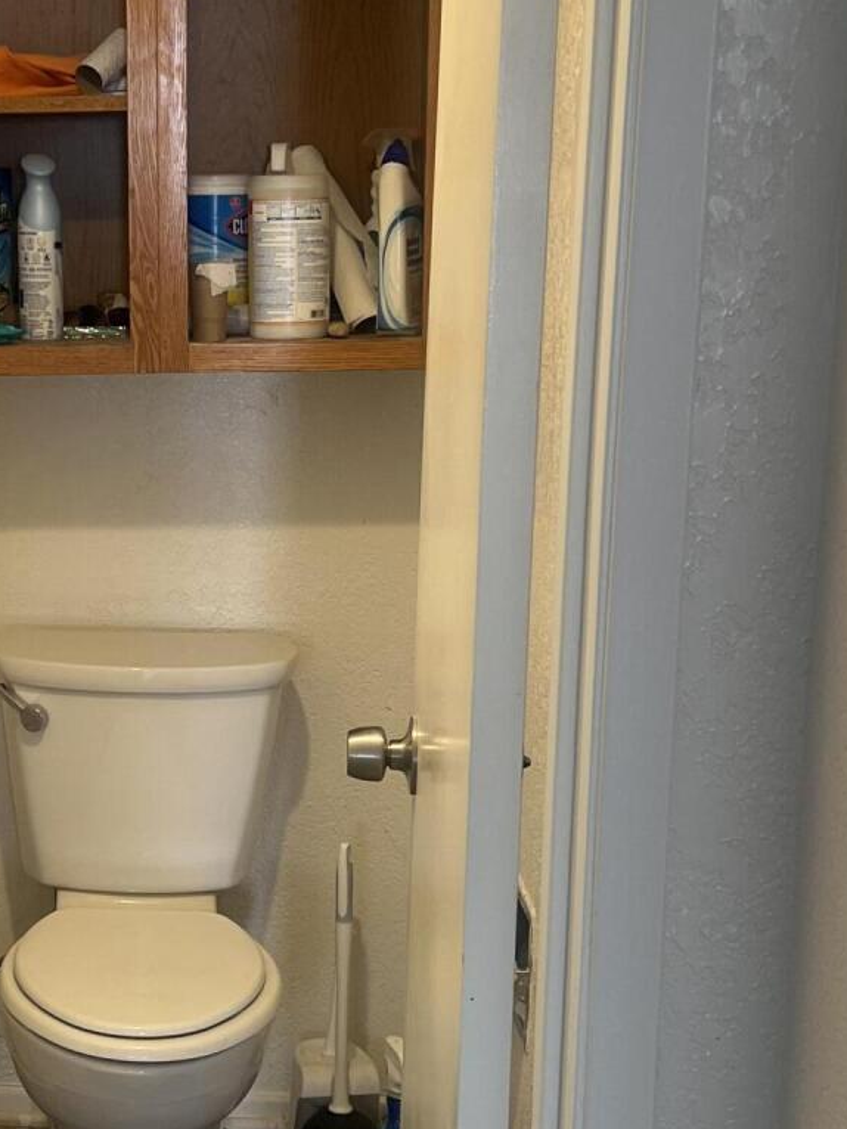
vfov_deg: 28.6
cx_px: 155
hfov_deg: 21.3
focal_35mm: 68
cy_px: 589
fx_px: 2218
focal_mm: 5.7
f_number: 1.5
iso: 80
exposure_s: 1/60
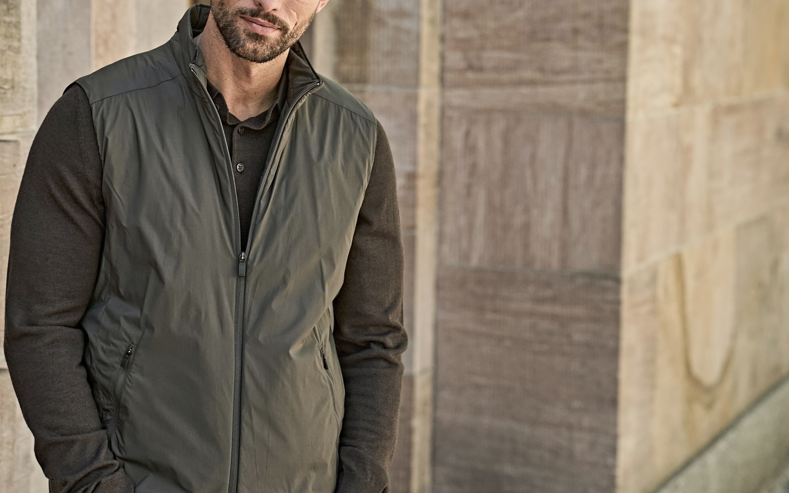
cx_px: 486
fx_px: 2817
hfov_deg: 15.9
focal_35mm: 131
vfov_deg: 10.0
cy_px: 187
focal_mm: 78
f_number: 3.5
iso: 1000
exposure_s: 1/1250
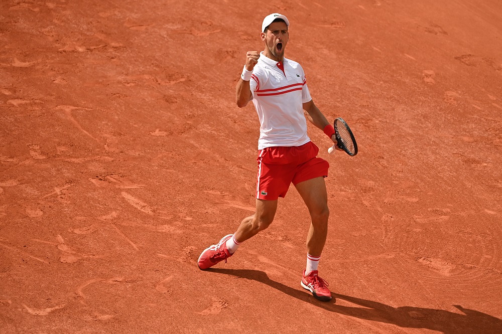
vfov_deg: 6.0
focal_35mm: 230
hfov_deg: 9.0
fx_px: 3206
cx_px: 251
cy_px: 167
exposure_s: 1/4000
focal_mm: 230
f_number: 4
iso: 320
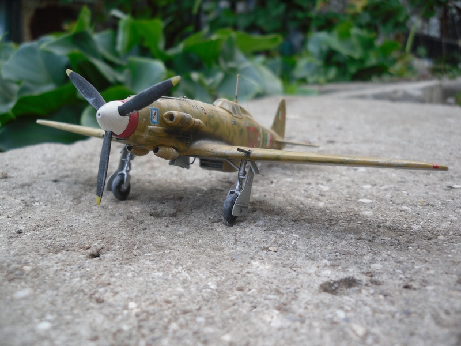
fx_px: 453
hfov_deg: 54.0
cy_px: 173
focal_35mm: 34
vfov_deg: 41.8
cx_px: 230
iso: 100
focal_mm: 6
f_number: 2.8
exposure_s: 1/90
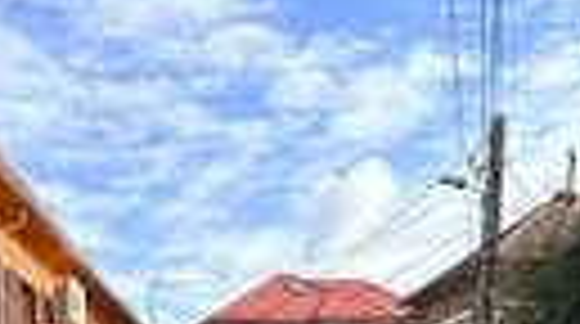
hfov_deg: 23.1
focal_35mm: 88
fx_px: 1351
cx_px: -13
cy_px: 810
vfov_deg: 11.2
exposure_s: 1/1287
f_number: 1.6
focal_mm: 5.96
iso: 64
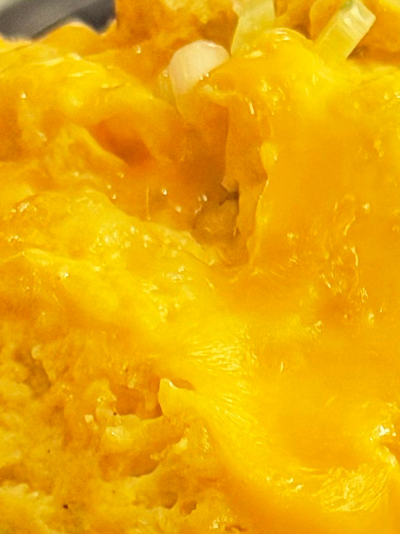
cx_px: 421
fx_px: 3684
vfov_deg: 8.2
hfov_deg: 6.2
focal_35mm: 239
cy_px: 583
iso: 500
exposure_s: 1/39
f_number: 1.78
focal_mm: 6.76
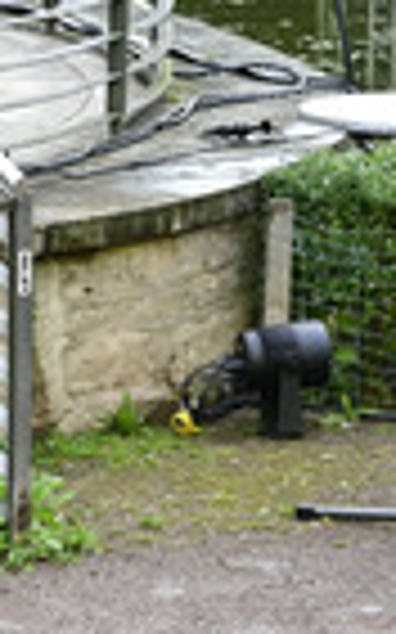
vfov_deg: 9.2
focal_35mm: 228
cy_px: 562
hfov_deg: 5.6
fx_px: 3941
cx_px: -385
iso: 800
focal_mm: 70
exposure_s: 1/125
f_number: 8
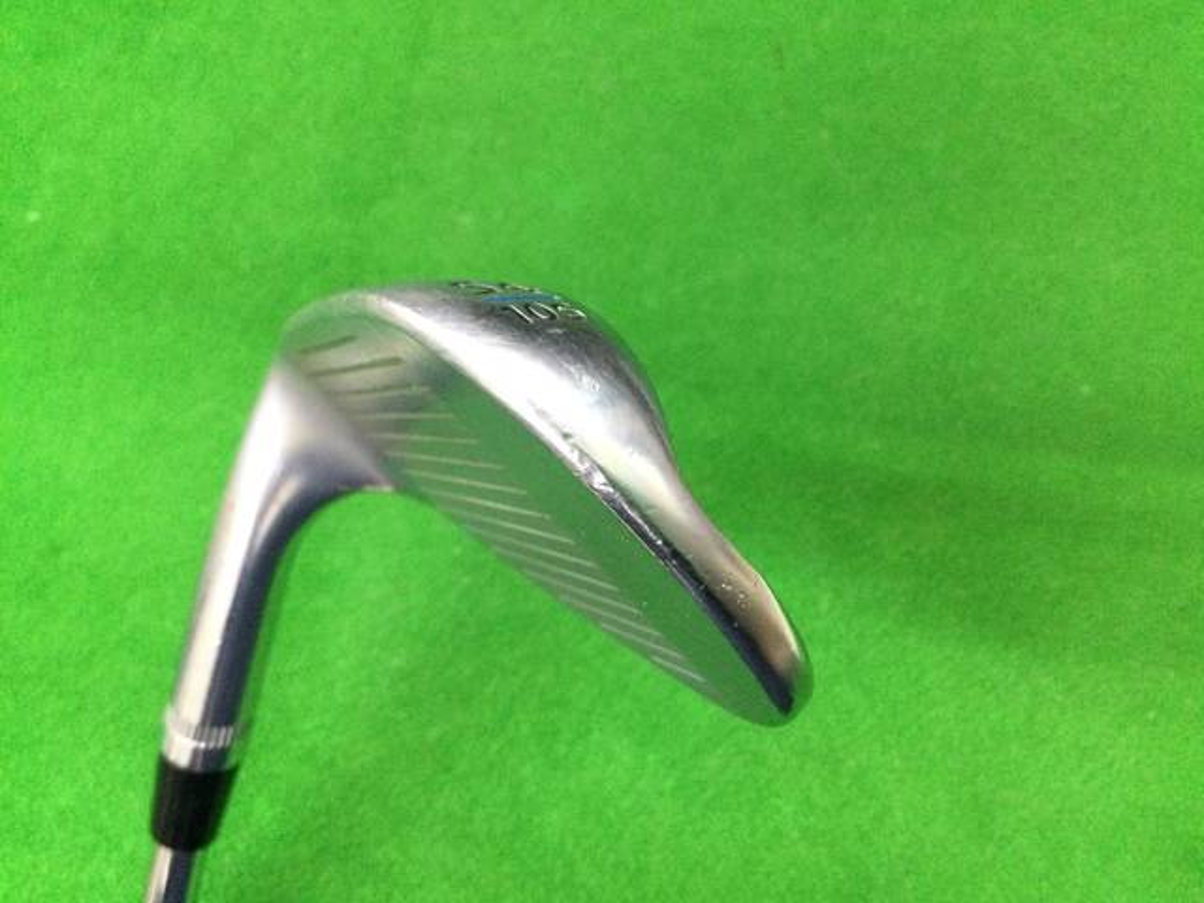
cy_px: 452
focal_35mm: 31
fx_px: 1078
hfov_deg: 58.4
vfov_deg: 45.4
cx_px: 602
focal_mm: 3.3
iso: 160
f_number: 2.4
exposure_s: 1/30
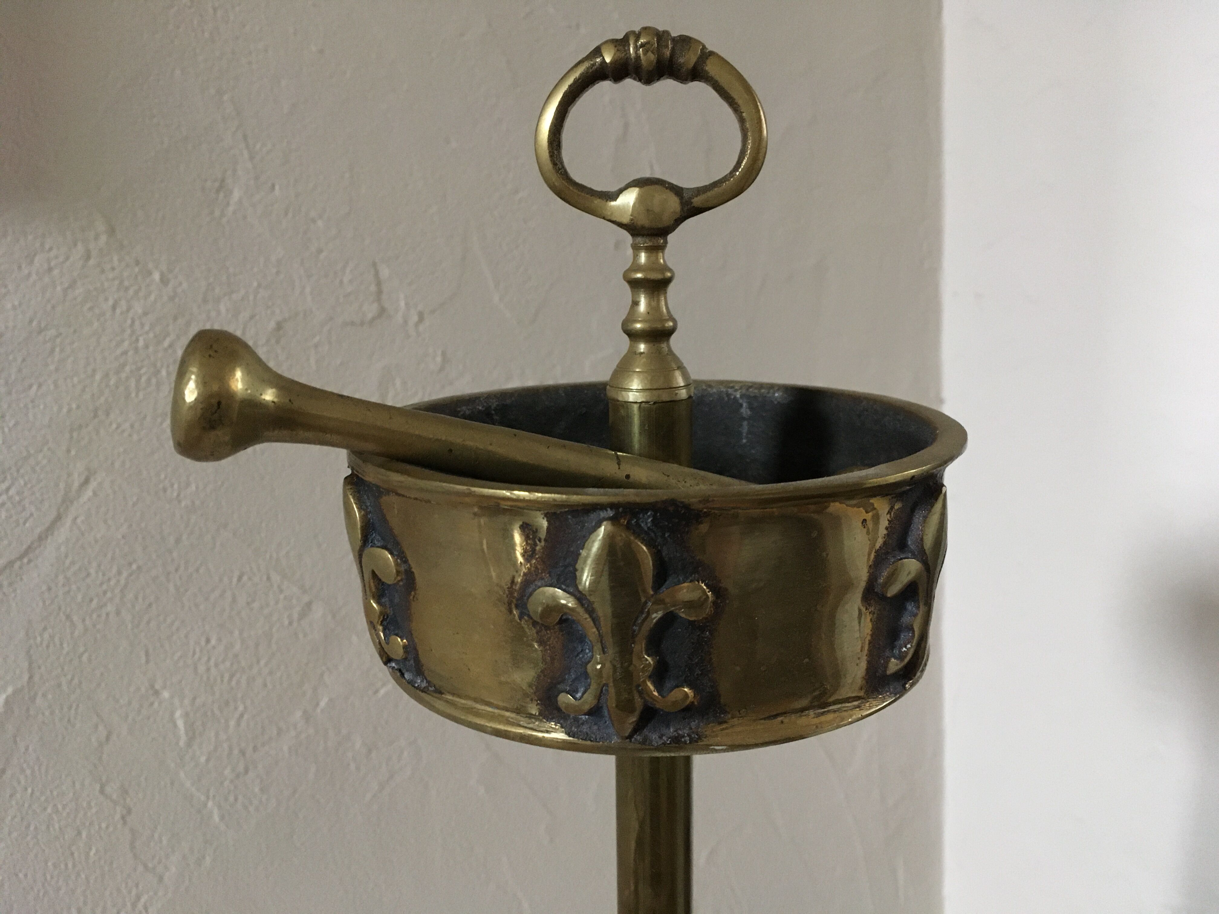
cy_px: 457
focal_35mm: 29
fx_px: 1021
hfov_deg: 61.7
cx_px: 610
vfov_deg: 48.2
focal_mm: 4.15
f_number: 2.2
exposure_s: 1/17
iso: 200
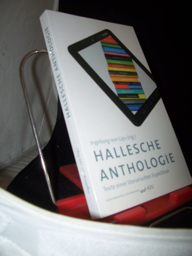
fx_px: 251
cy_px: 128
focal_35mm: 34
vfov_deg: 54.0
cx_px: 96
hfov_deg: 41.8
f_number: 2.7
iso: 80
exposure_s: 1/60
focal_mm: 5.6
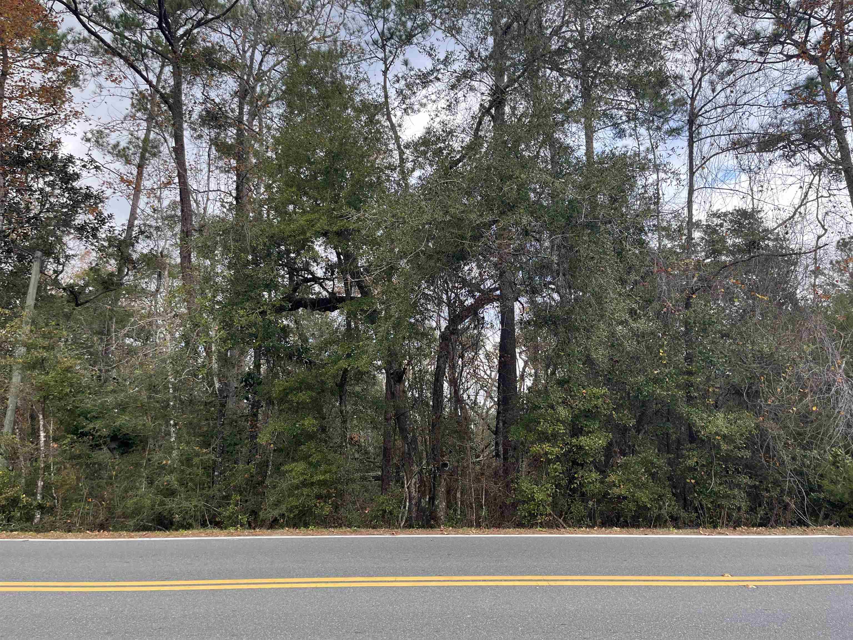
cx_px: 426
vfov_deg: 53.1
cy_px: 320
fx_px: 641
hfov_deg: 67.3
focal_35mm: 26
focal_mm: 5.1
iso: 50
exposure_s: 1/392
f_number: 1.6
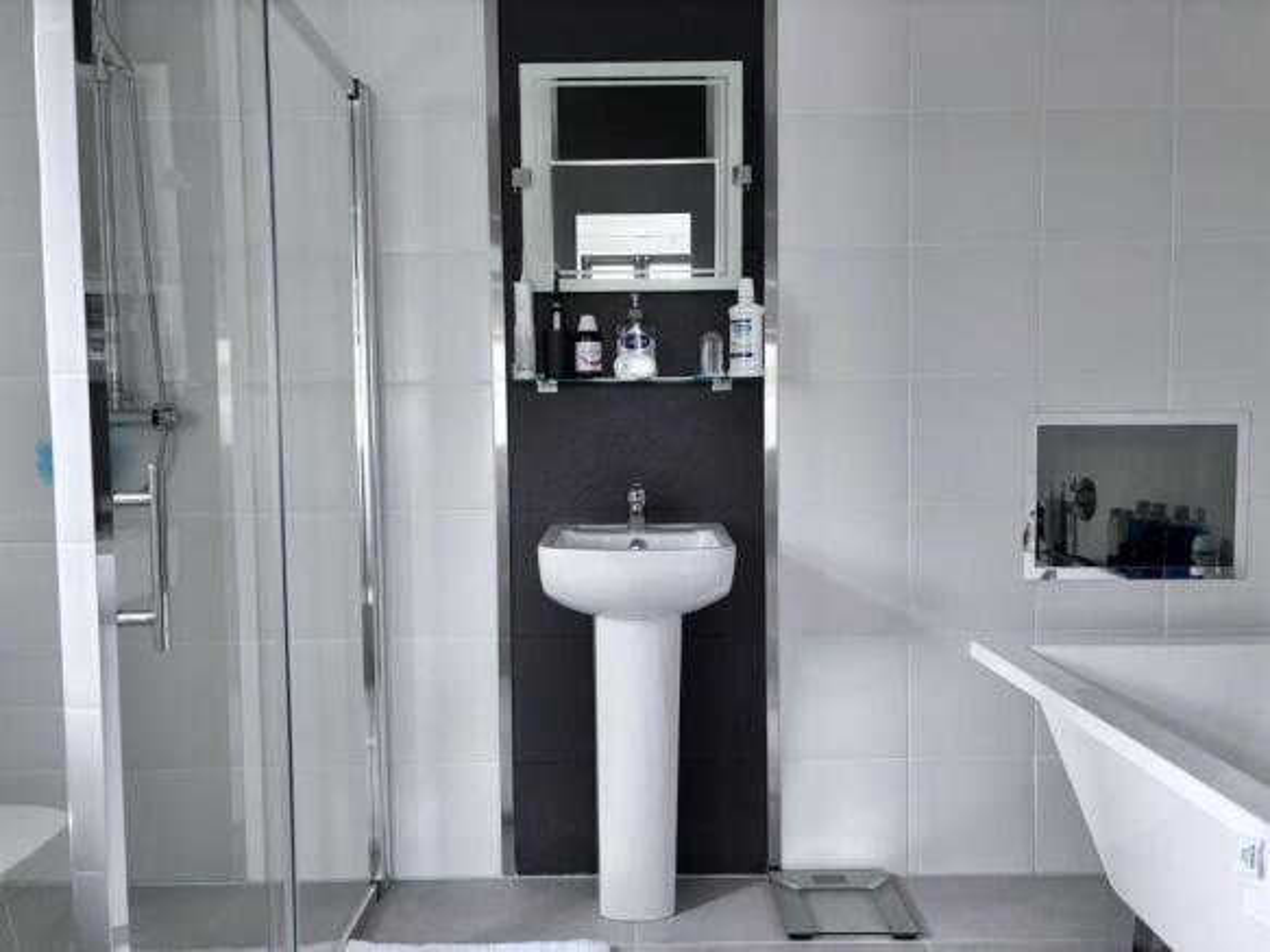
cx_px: 635
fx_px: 954
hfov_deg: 67.3
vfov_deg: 53.0
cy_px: 476
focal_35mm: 26
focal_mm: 5.96
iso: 320
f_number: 1.6
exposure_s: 1/60
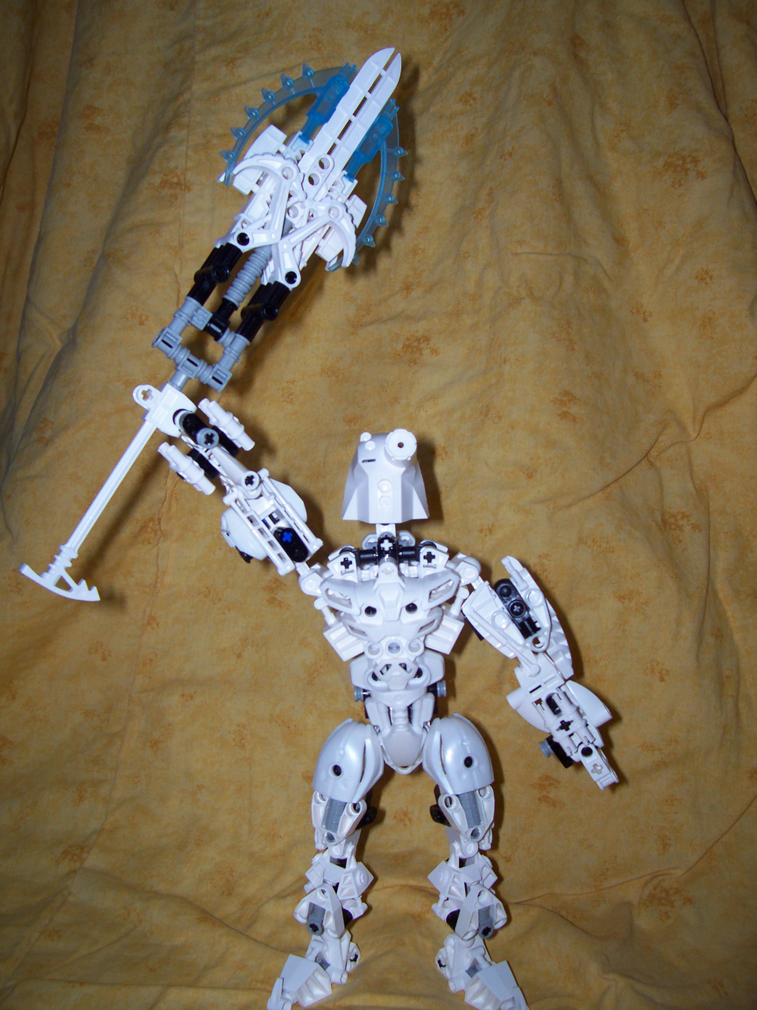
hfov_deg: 41.8
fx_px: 991
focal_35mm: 34
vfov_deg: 54.0
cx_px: 378
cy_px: 505
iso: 80
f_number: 2.7
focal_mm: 5.6
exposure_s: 1/64
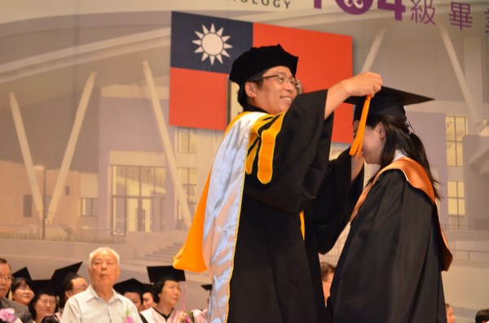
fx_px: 1118
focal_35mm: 82
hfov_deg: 24.7
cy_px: 162
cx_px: 244
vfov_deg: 16.5
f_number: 5.6
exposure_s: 1/60
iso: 2800
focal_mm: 55
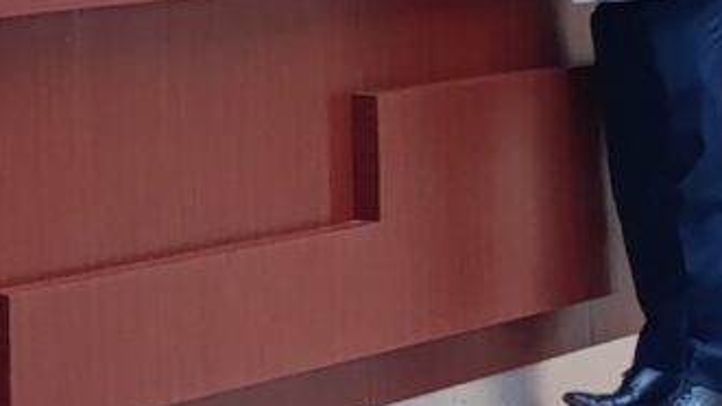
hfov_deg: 25.0
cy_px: -419
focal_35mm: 81
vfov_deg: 12.9
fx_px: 1550
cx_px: 9
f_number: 1.6
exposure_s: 1/25
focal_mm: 6.14
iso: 1250
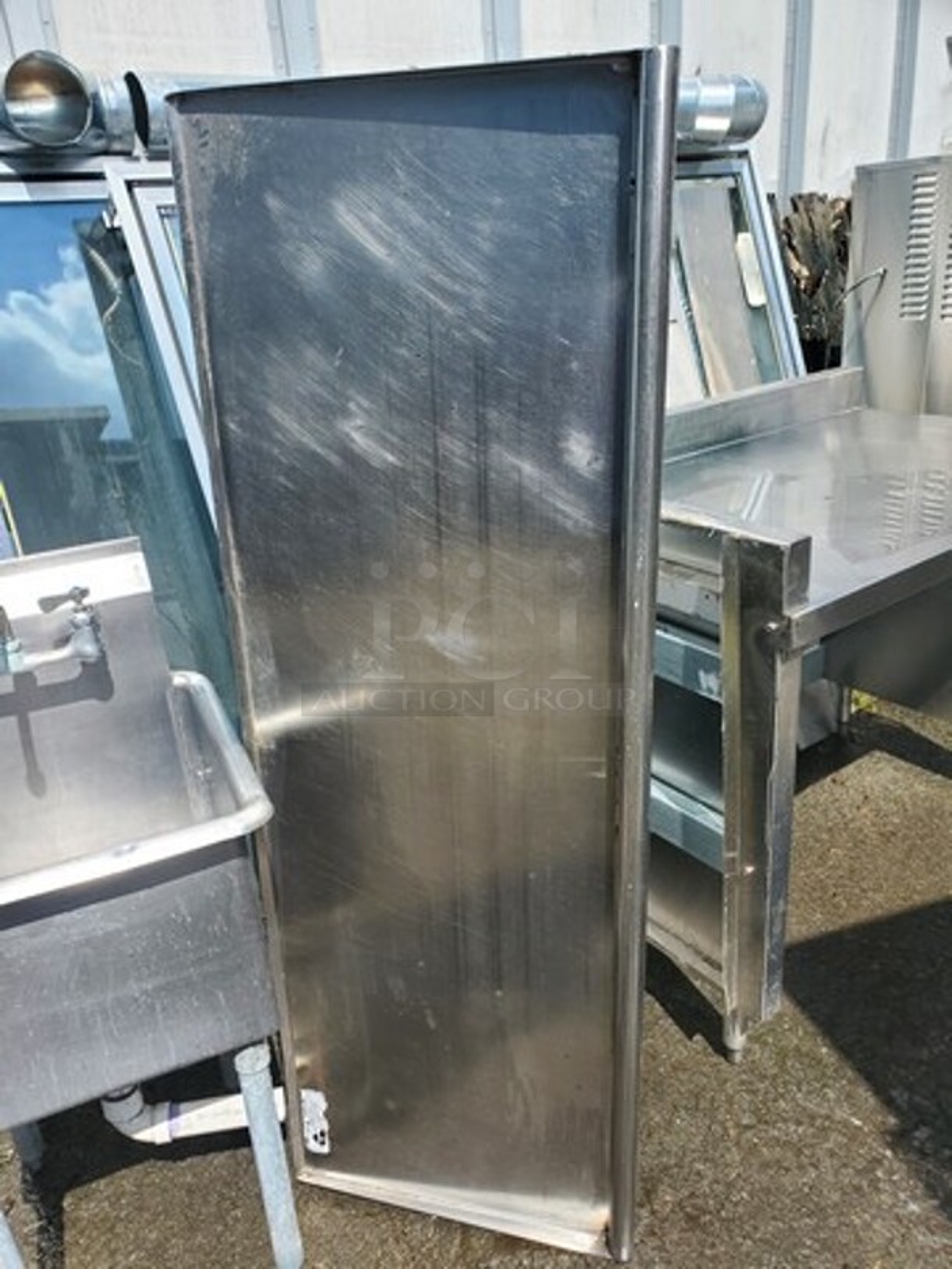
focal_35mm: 26
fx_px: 953
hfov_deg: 53.1
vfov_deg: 67.3
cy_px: 634
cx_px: 476
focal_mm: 4.3
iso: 50
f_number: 2.4
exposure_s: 1/1064
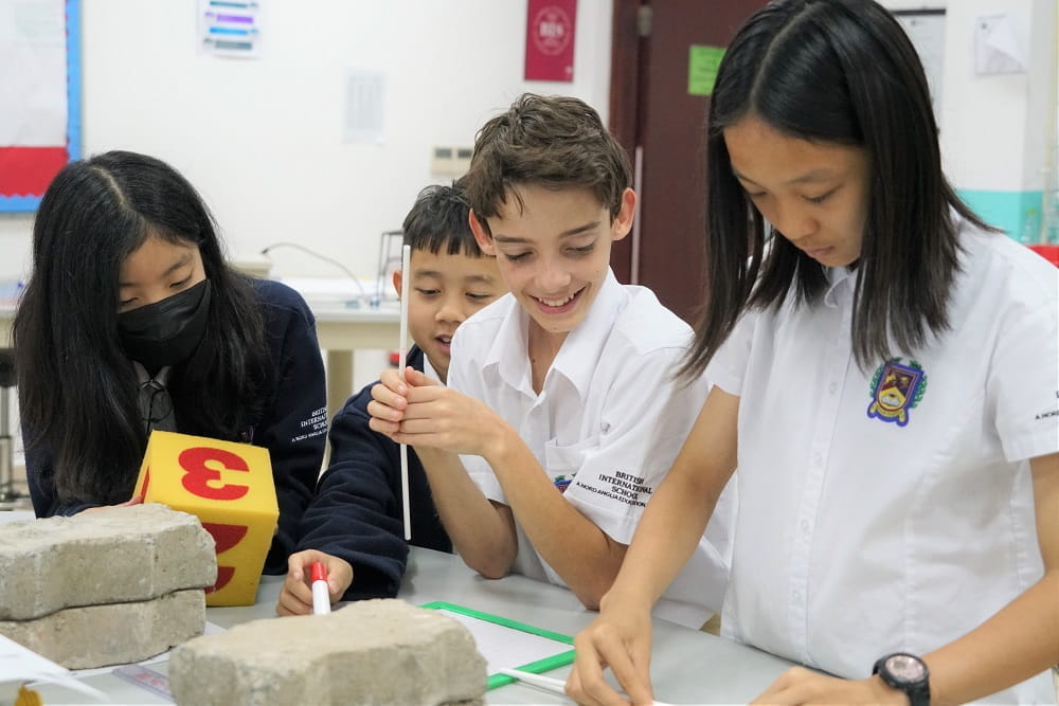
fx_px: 1530
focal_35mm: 52
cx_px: 530
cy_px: 353
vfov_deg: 26.0
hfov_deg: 38.2
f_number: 5
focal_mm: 52
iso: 5000
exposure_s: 1/160
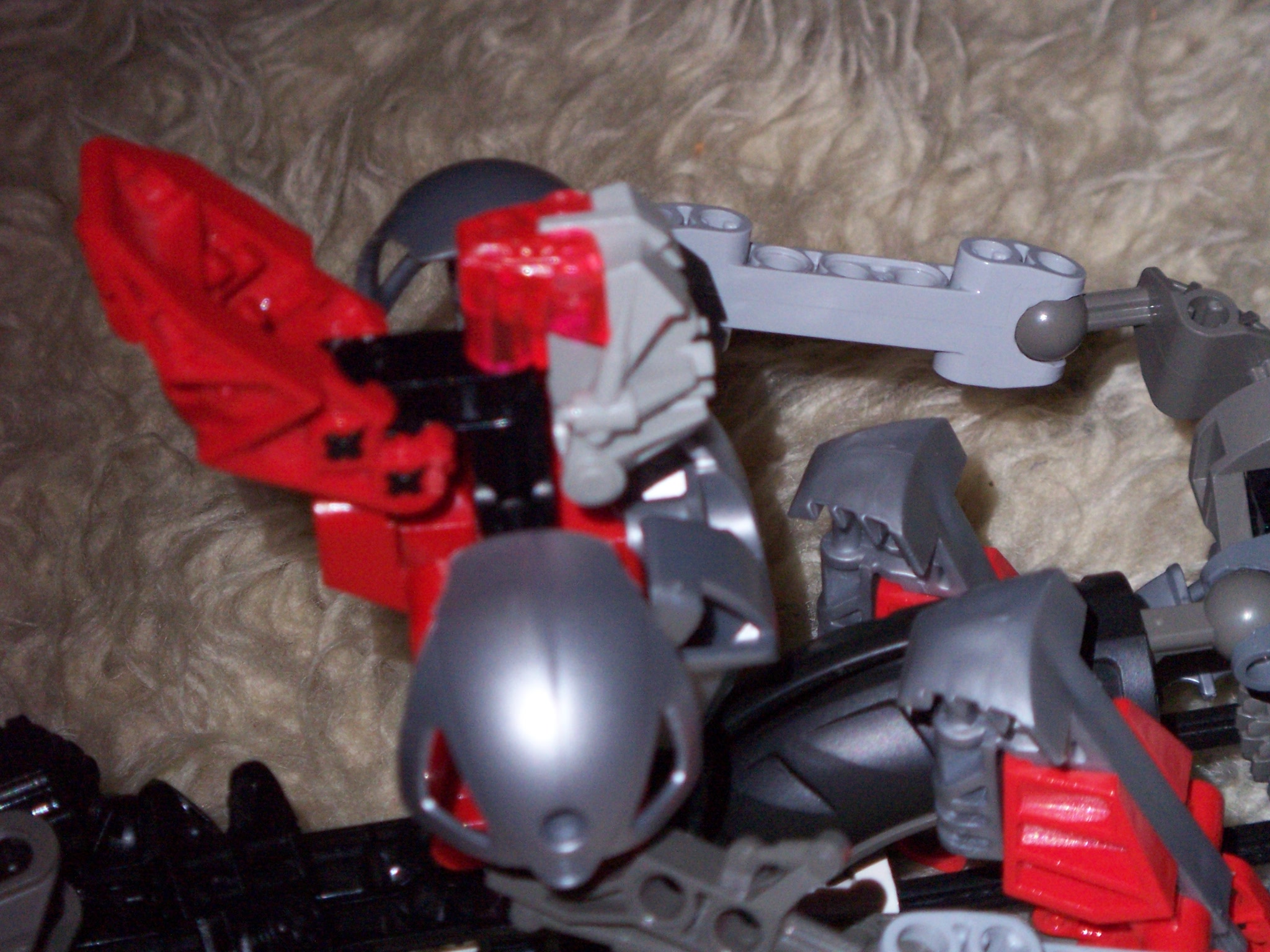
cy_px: 476
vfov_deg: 12.7
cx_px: 635
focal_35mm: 117
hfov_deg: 16.8
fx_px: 4293
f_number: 4.4
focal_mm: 19.2
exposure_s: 1/125
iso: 200
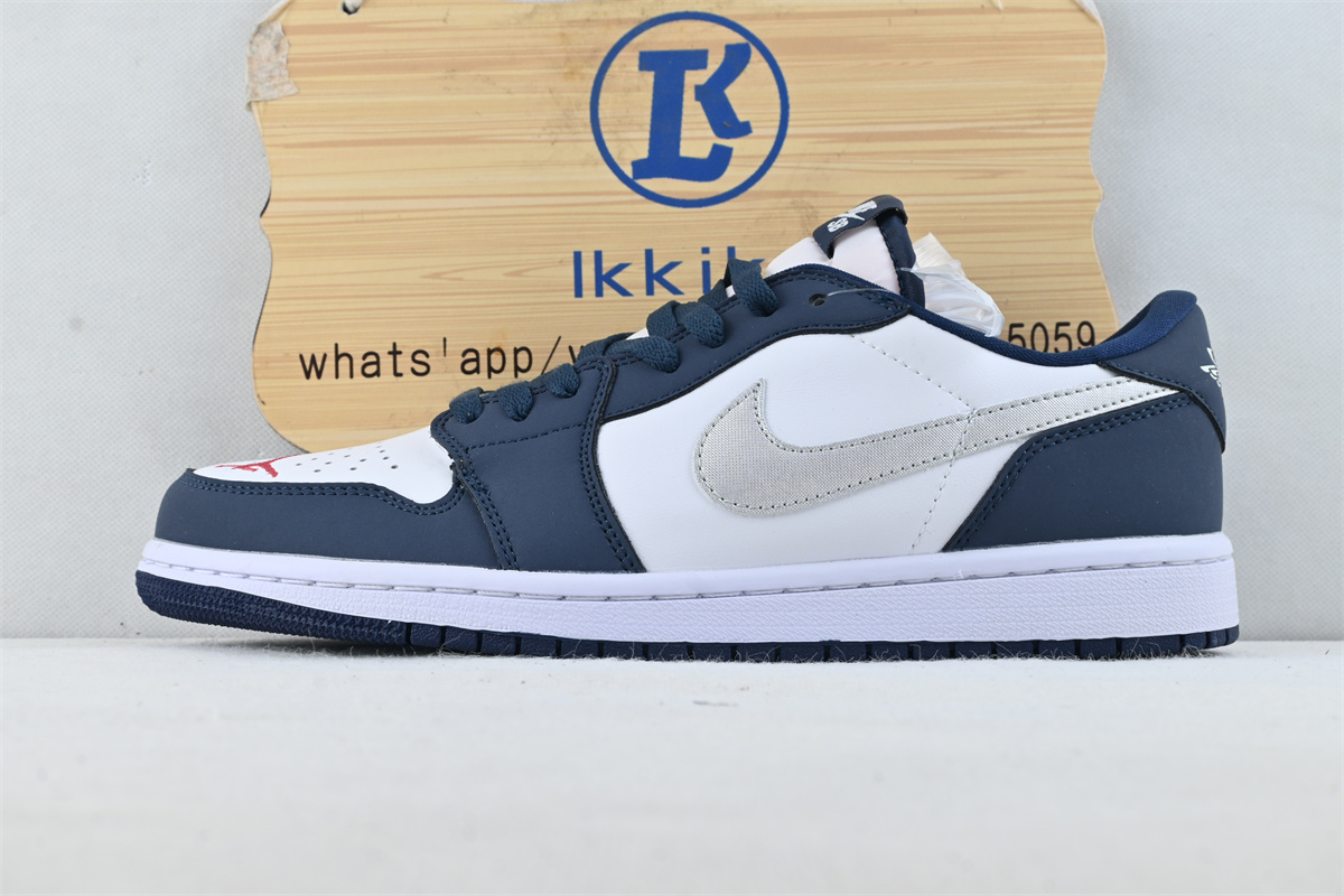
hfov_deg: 40.5
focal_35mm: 49
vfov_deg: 27.7
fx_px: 1820
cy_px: 448
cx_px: 672
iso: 100
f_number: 10
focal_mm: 32.5
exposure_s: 1/15
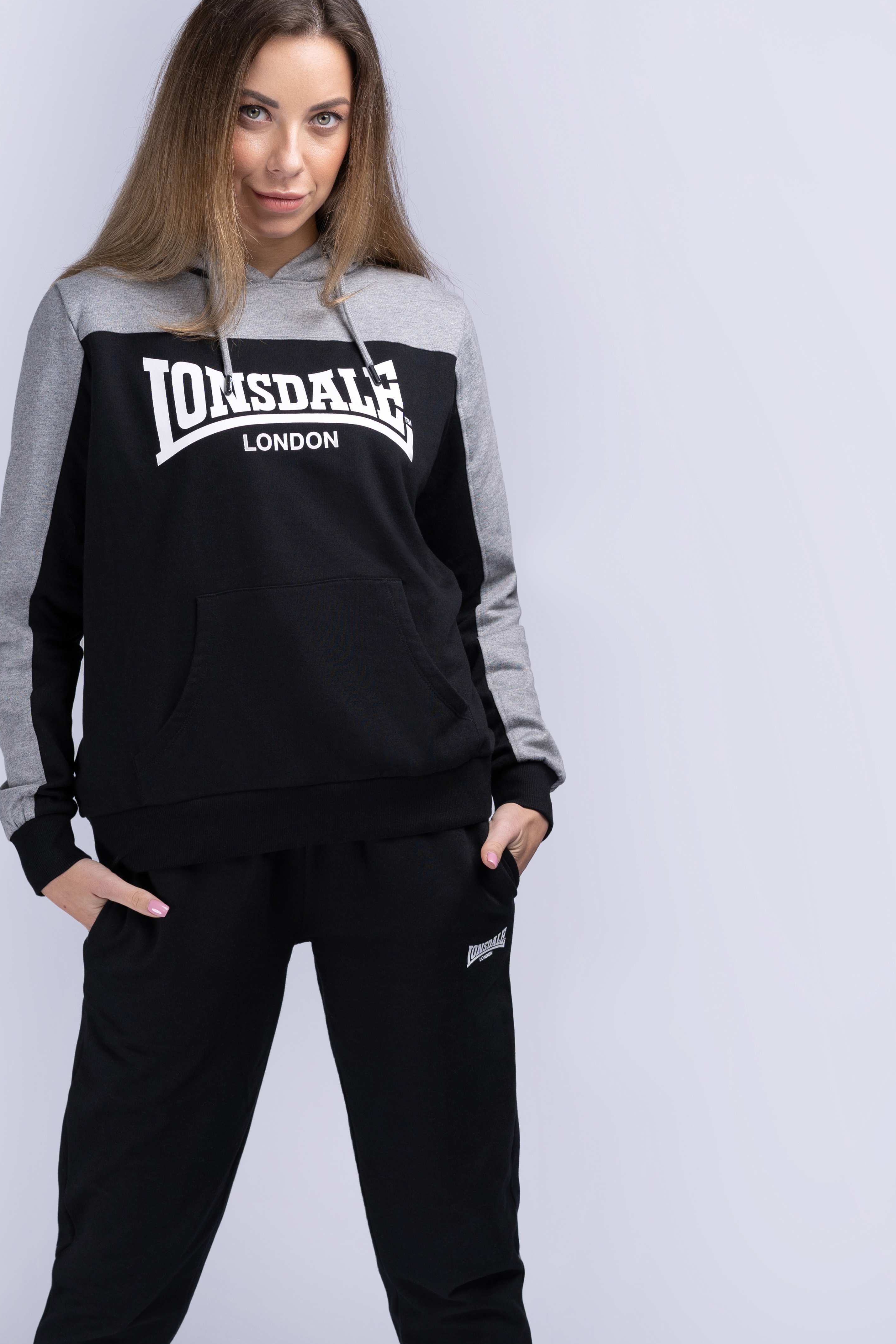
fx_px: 2875
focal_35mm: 77
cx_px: 293
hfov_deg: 17.7
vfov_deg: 26.2
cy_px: 859
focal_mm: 55
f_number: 5.6
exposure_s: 1/160
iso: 100
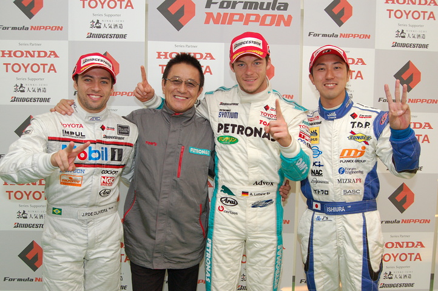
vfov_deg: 39.9
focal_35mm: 33
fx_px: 401
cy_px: 146
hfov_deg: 57.3
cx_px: 219
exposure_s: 1/60
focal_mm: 22
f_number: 5.6
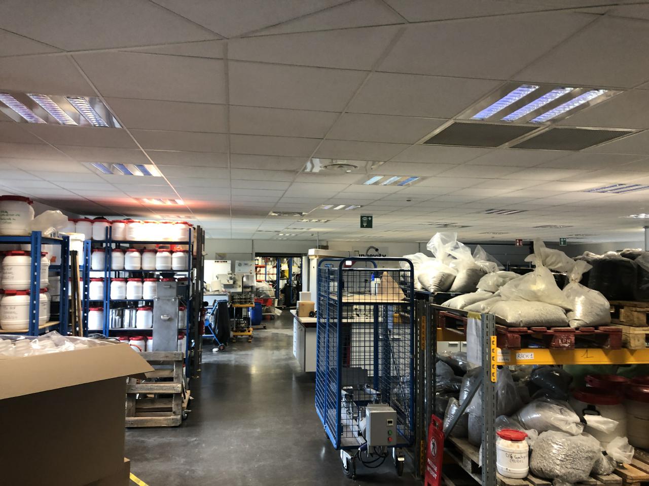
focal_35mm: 28
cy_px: 243
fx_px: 525
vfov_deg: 49.7
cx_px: 324
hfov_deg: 63.4
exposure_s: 1/17
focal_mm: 3.99
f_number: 1.8
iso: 50
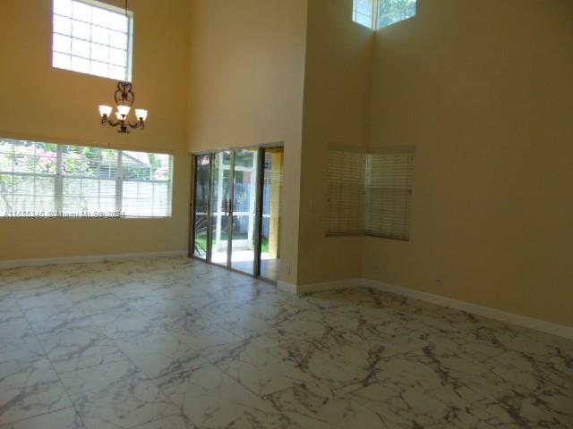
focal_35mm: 25
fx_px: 414
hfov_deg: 69.4
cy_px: 214
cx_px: 286
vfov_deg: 54.9
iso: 80
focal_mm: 4.5
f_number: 3
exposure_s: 1/60
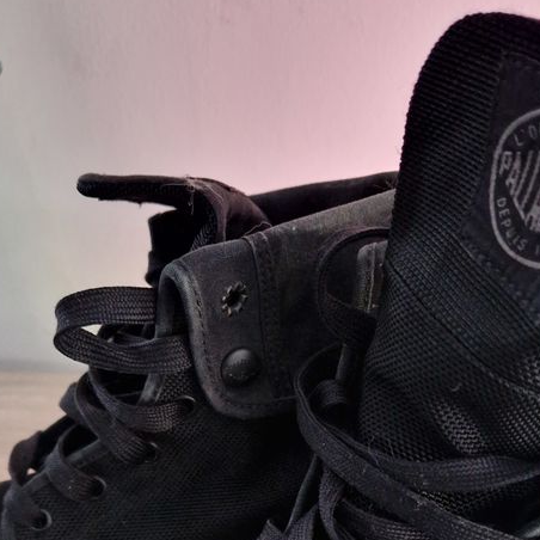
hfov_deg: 37.5
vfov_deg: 35.0
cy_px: 505
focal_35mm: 45
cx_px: 259
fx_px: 794
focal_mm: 5.4
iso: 1250
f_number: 1.8
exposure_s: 1/25
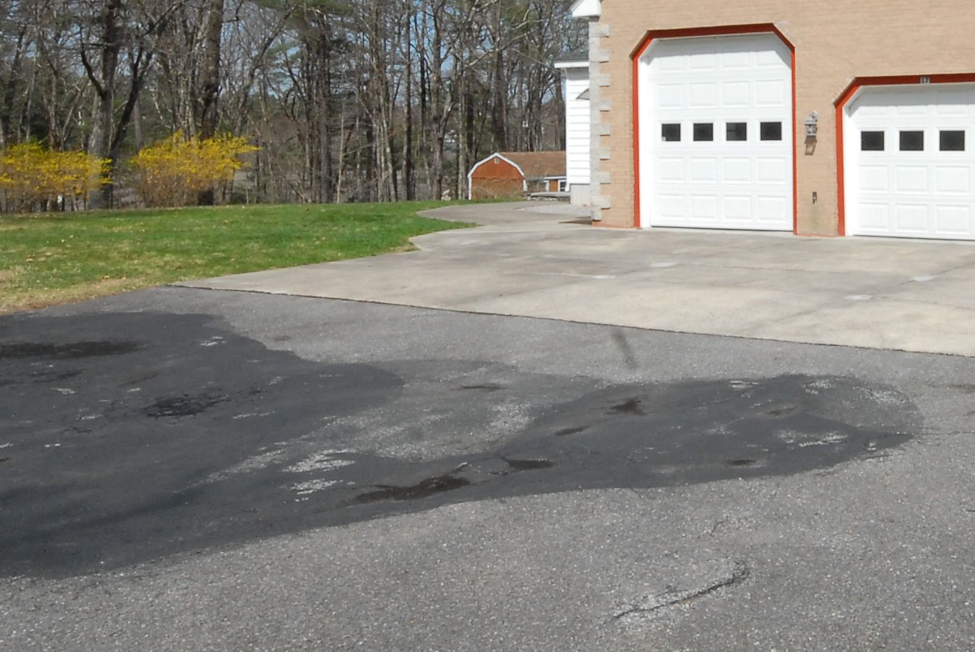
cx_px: 797
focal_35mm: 45
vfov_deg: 29.2
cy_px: 88
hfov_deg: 41.7
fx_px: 1210
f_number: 25
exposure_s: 1/100
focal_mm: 11.5
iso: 400
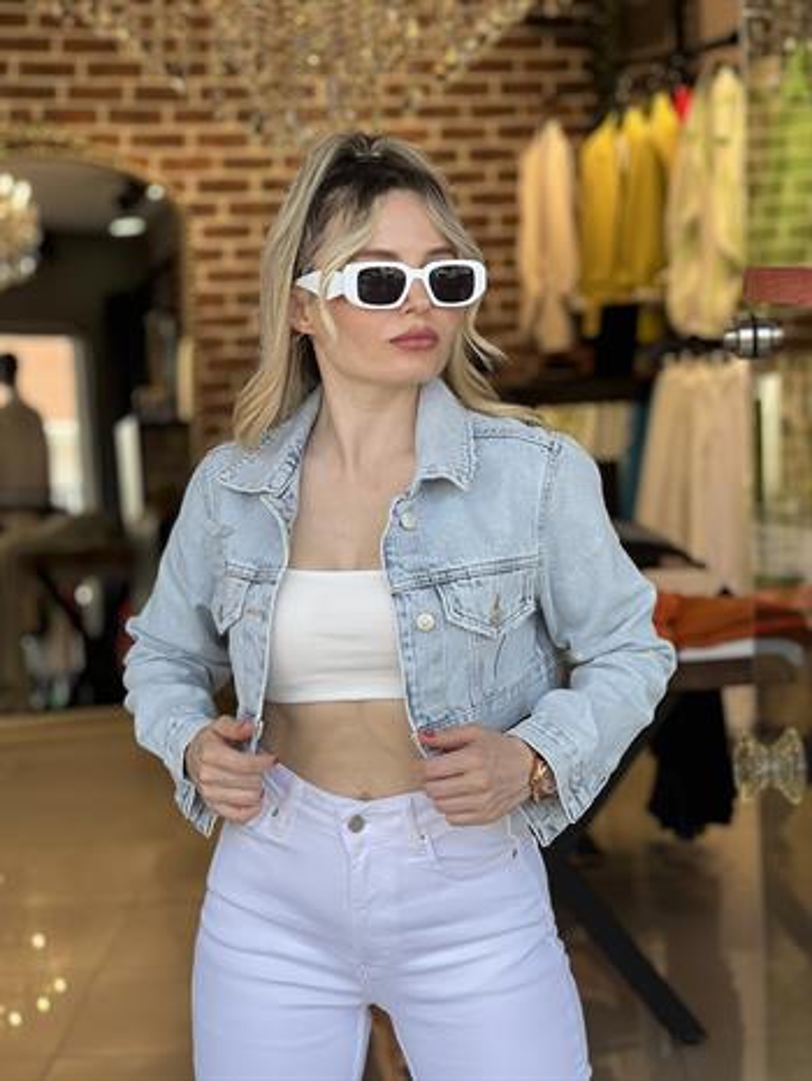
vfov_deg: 25.3
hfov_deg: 19.2
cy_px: 540
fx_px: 2406
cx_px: 406
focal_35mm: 77
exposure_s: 1/100
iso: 25
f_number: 2.8
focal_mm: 9
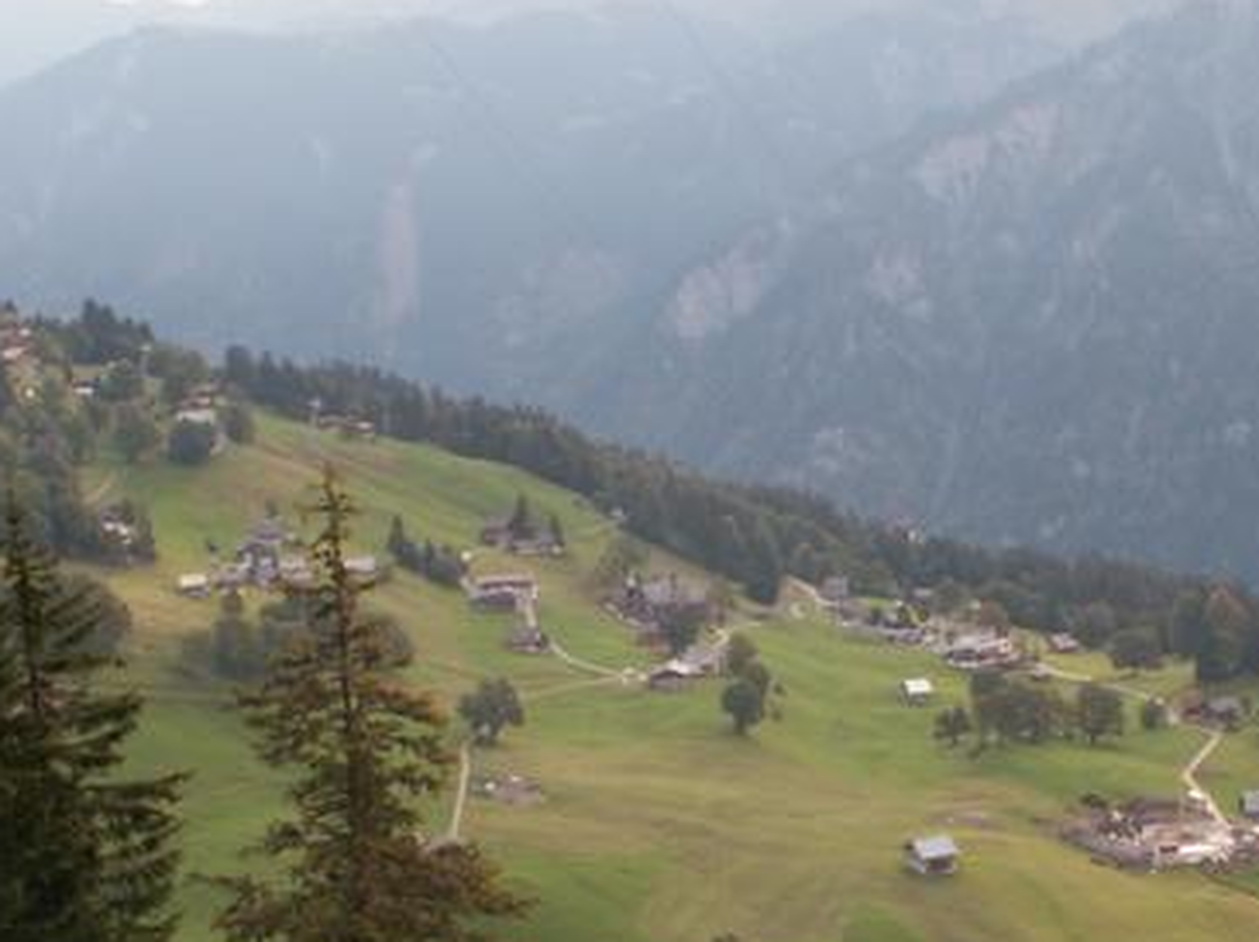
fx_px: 2544
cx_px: 815
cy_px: 818
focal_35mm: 70
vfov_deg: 20.6
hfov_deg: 27.7
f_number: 4
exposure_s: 1/60
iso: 50
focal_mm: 6.6
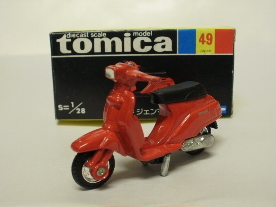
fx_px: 351
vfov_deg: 32.9
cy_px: 104
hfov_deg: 42.9
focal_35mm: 44
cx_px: 138
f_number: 4
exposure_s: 1/10
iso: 125
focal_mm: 7.7
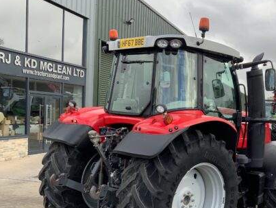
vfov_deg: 31.2
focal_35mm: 46
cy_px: 146
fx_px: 367
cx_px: 207
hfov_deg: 40.1
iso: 16
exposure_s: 1/280
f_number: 1.8
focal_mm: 3
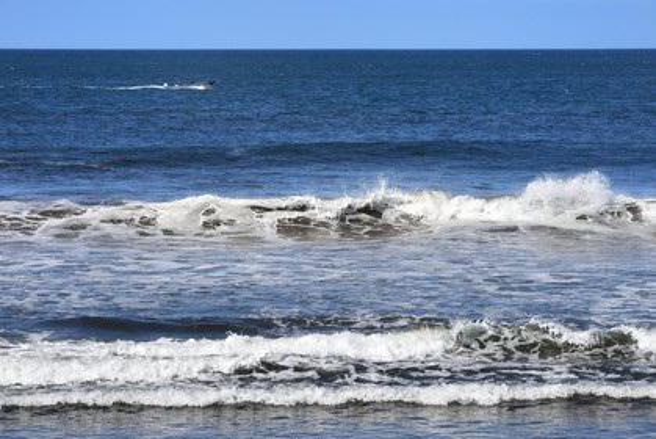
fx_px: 3647
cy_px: 220
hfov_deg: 10.3
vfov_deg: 6.9
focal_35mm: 200
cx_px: 328
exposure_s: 1/320
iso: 400
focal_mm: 200
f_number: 22
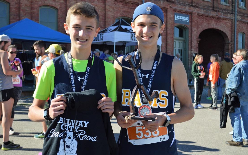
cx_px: 124
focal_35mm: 45
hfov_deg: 44.8
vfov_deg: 28.9
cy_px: 79
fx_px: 301
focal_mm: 29
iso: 400
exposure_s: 1/1250
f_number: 5
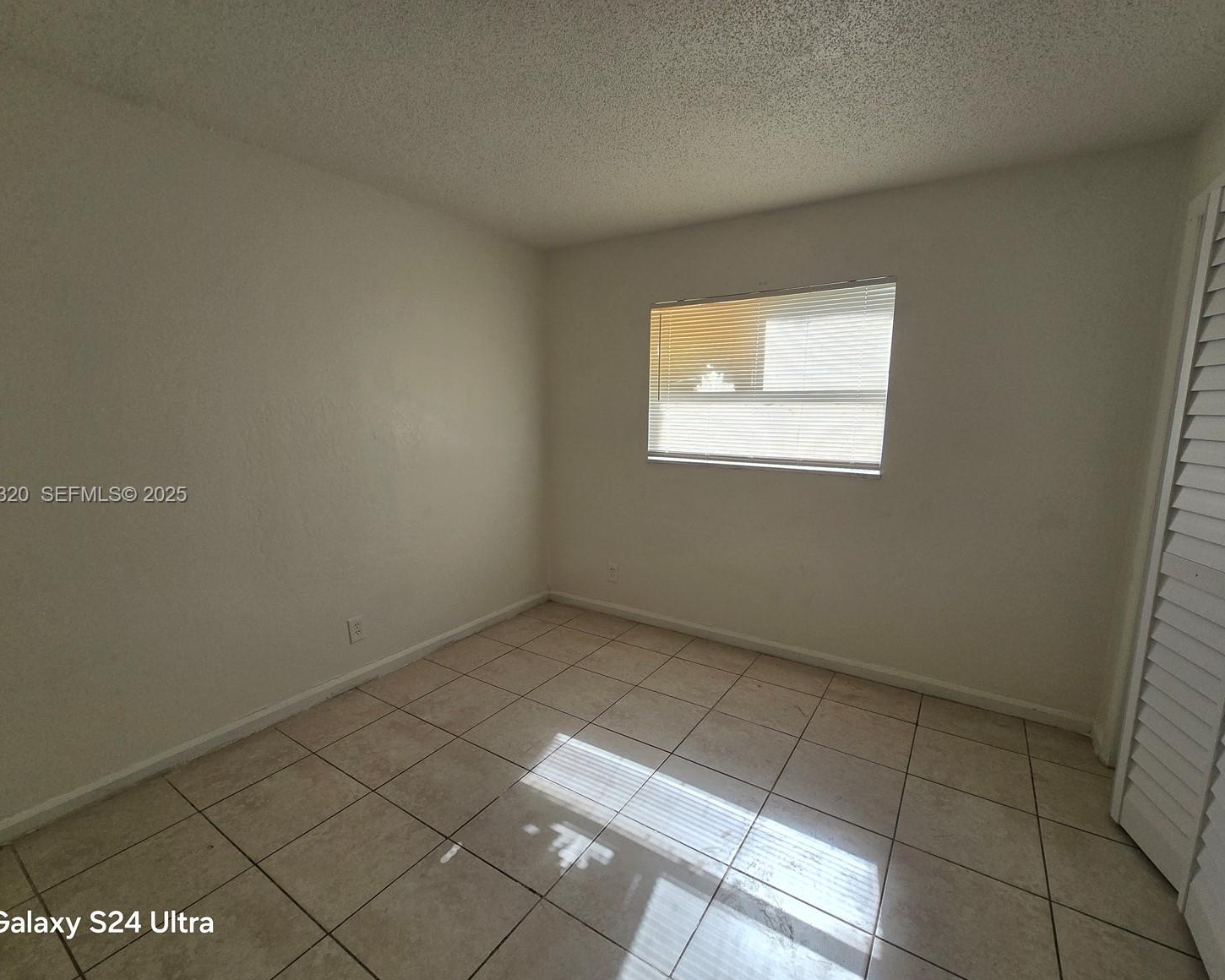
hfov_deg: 100.7
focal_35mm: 14
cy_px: 496
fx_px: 508
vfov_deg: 88.0
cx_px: 600
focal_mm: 2.2
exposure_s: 1/719
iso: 80
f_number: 2.2
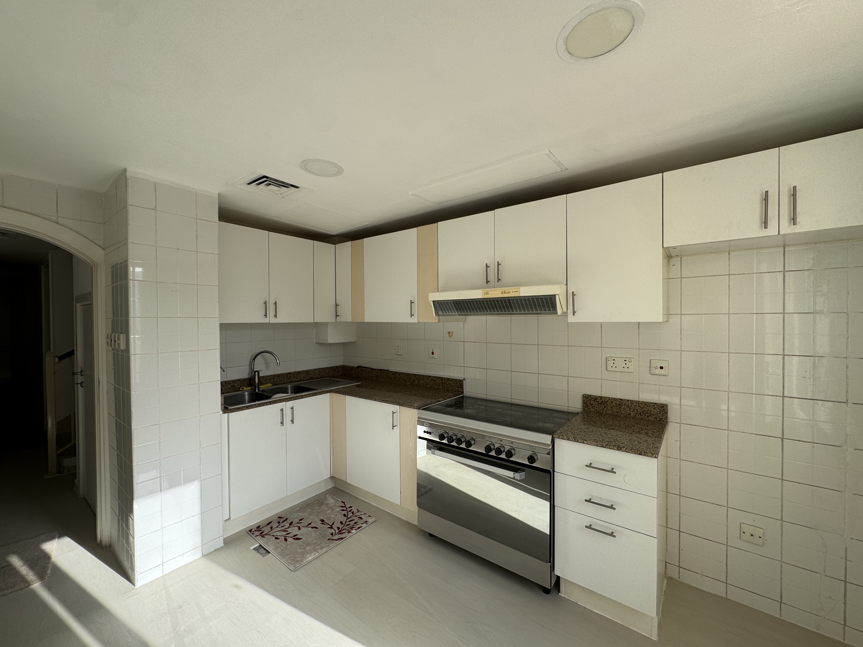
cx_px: 432
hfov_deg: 102.1
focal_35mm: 14
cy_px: 324
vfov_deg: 85.7
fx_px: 349
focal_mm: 2.22
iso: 40
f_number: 2.2
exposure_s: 1/281
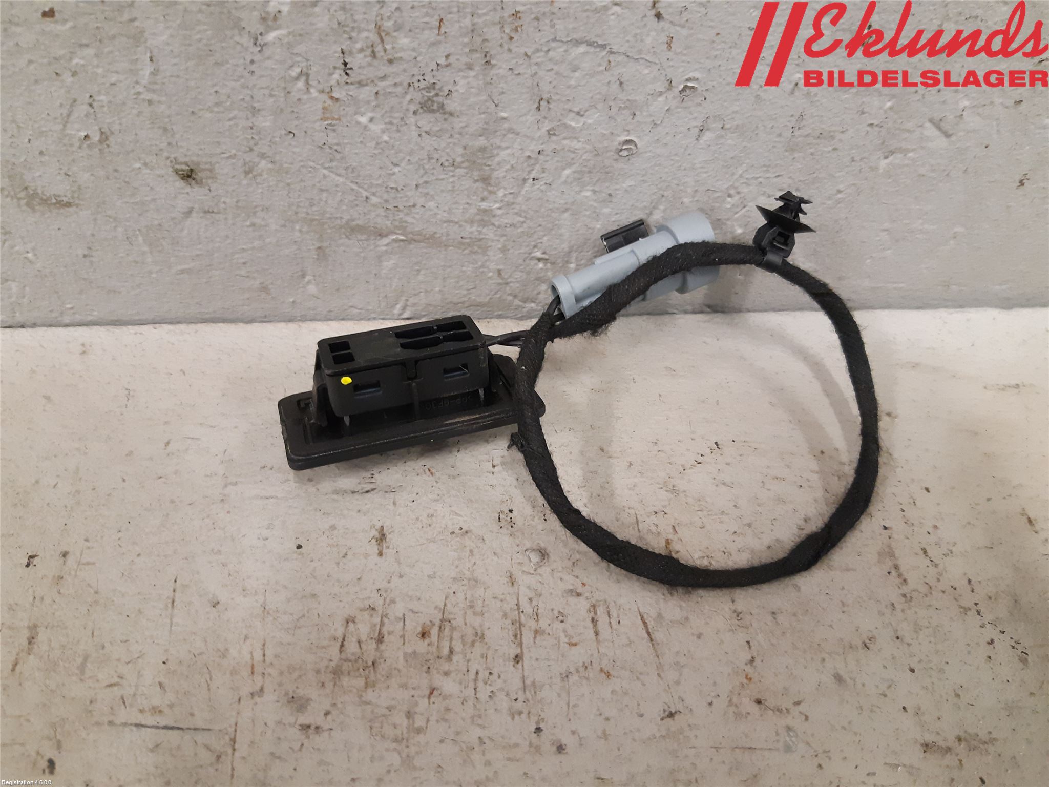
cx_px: 524
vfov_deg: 53.1
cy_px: 394
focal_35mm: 26
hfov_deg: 67.3
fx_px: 788
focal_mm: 3.93
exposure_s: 1/50
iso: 250
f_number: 1.7
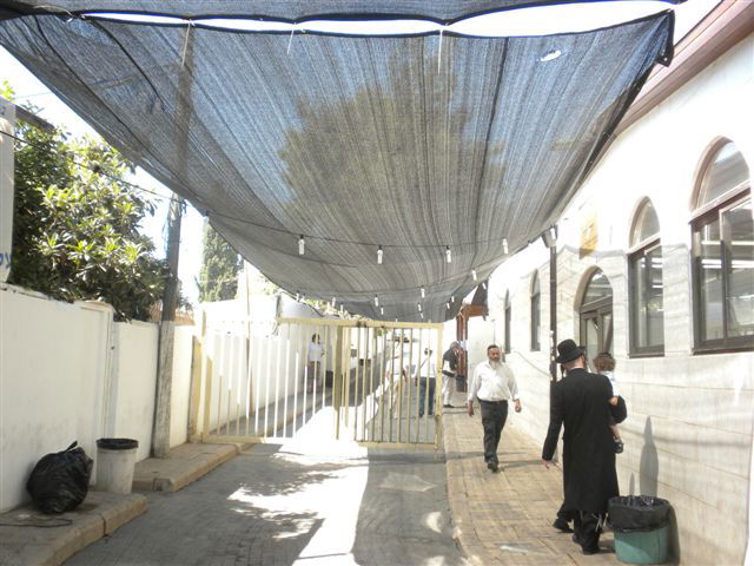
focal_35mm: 37
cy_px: 283
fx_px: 806
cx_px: 377
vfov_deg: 38.7
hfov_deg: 50.1
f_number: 3.5
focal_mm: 6.6
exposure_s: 1/125
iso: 90
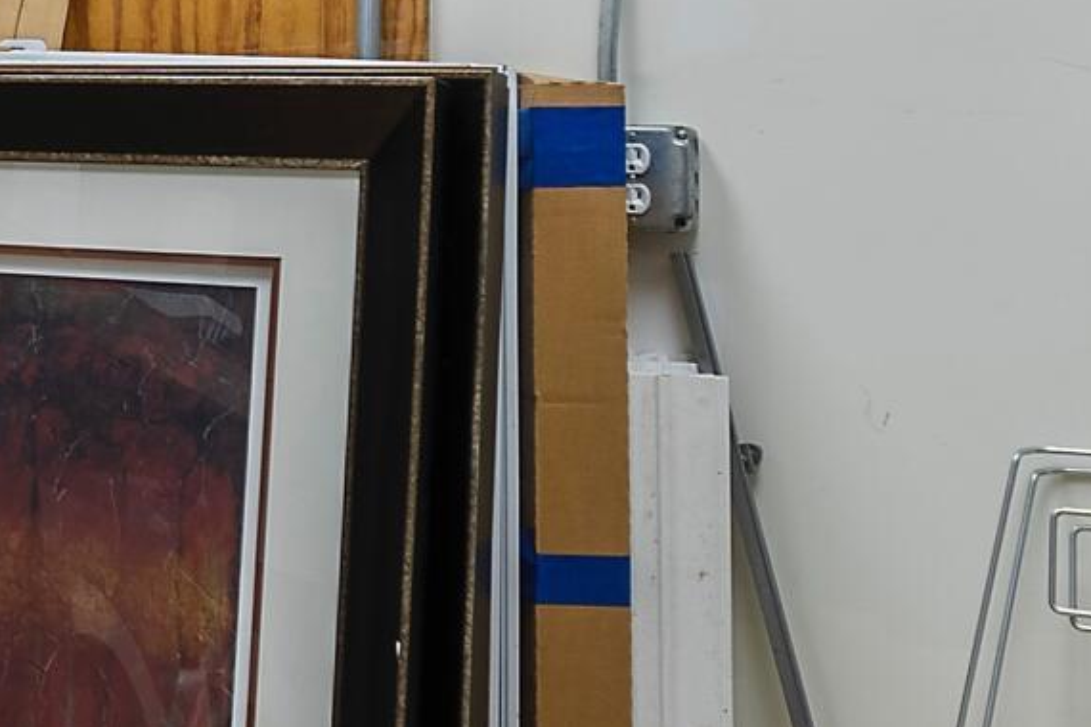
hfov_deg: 22.1
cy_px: 124
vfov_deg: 17.1
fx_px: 2394
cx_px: -454
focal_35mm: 79
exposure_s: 1/5
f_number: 4.5
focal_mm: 10
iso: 100
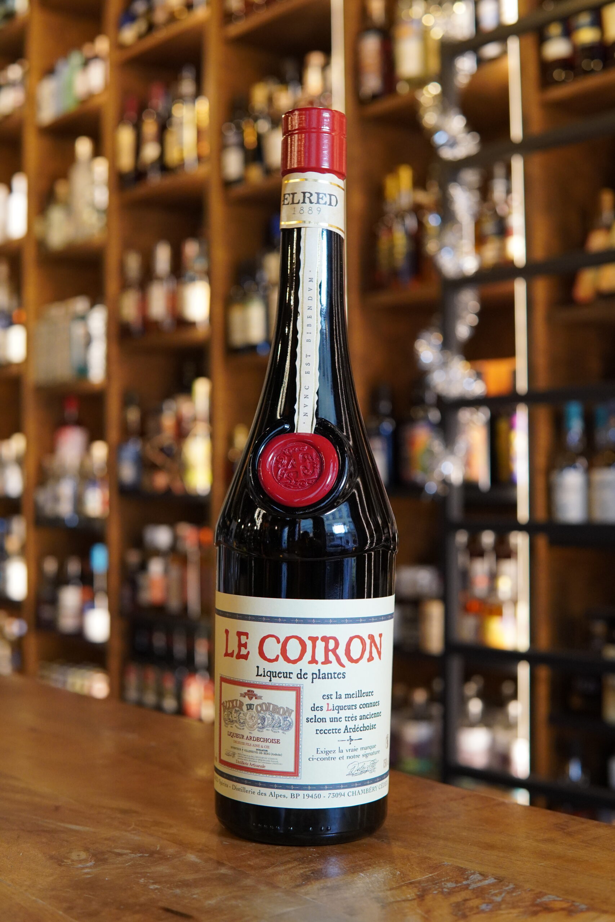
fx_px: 1153
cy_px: 461
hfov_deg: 29.9
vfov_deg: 43.6
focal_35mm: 45
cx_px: 308
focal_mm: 30
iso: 1600
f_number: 3.2
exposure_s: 1/160
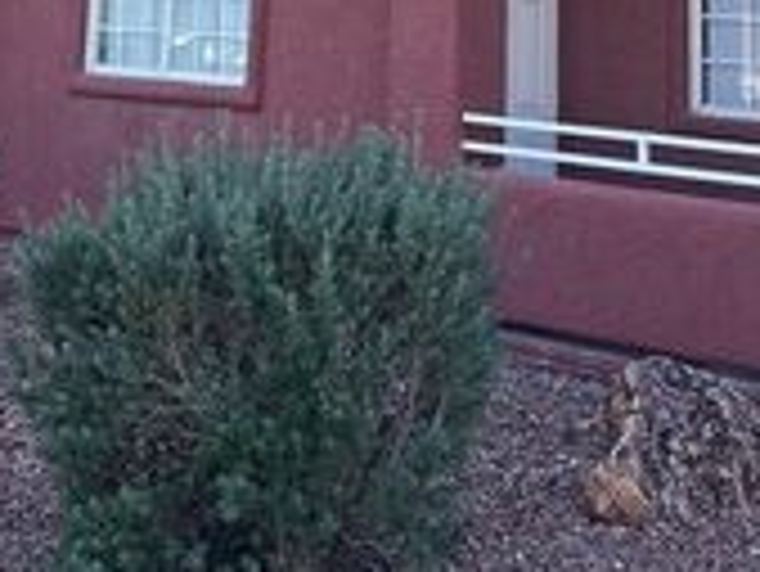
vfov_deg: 18.6
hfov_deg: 27.3
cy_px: -254
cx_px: 310
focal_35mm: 71
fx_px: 1560
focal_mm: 6.76
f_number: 1.78
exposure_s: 1/1112
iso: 80
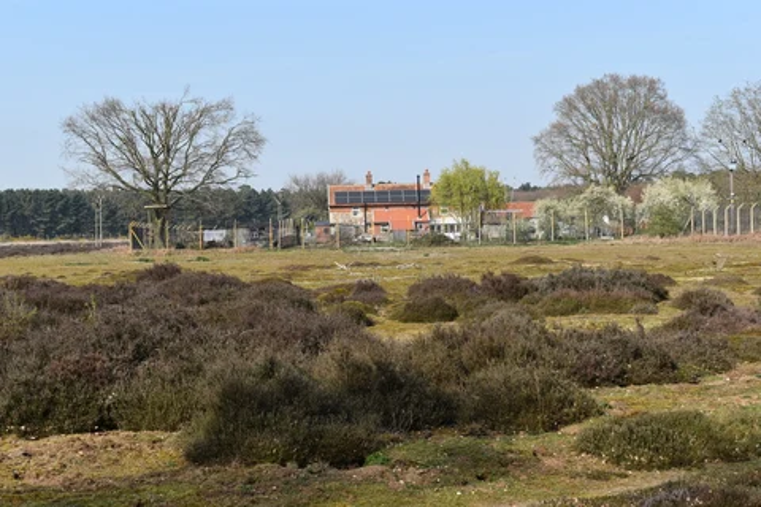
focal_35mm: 63
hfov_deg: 31.9
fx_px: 1332
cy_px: 254
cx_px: 380
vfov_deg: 21.6
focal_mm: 42
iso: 200
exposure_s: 1/320
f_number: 9
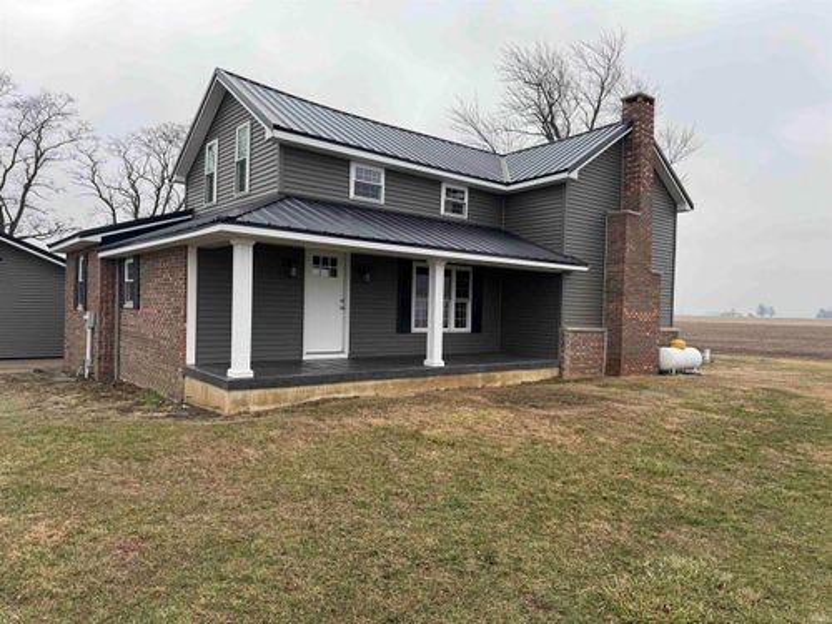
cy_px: 312
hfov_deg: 71.6
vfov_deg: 56.8
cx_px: 416
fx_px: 577
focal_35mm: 24
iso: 80
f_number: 1.78
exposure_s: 1/802
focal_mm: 6.76
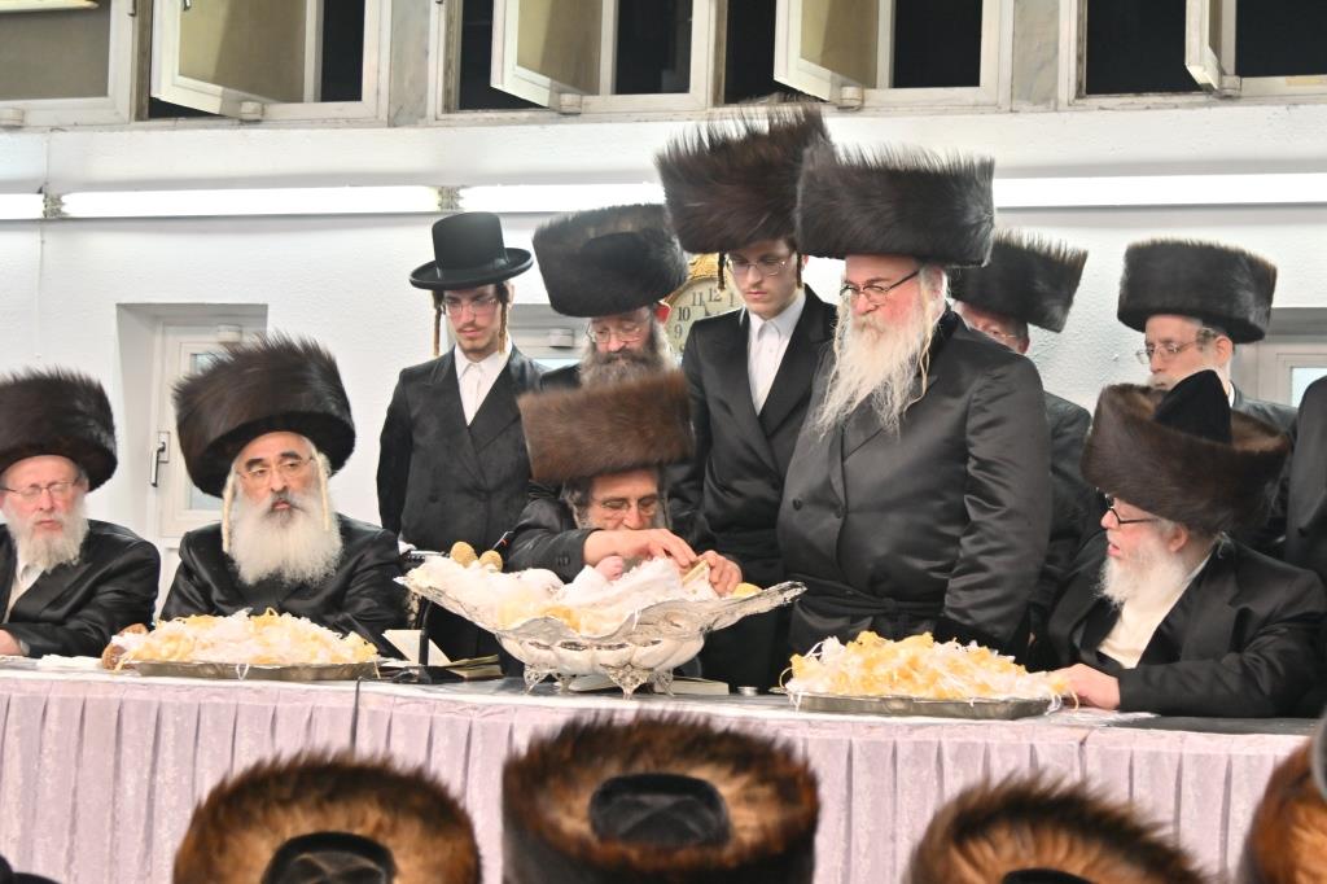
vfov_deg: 17.5
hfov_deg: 26.0
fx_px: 2874
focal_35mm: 78
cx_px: 664
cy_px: 442
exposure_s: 1/400
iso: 800
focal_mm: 52
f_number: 4
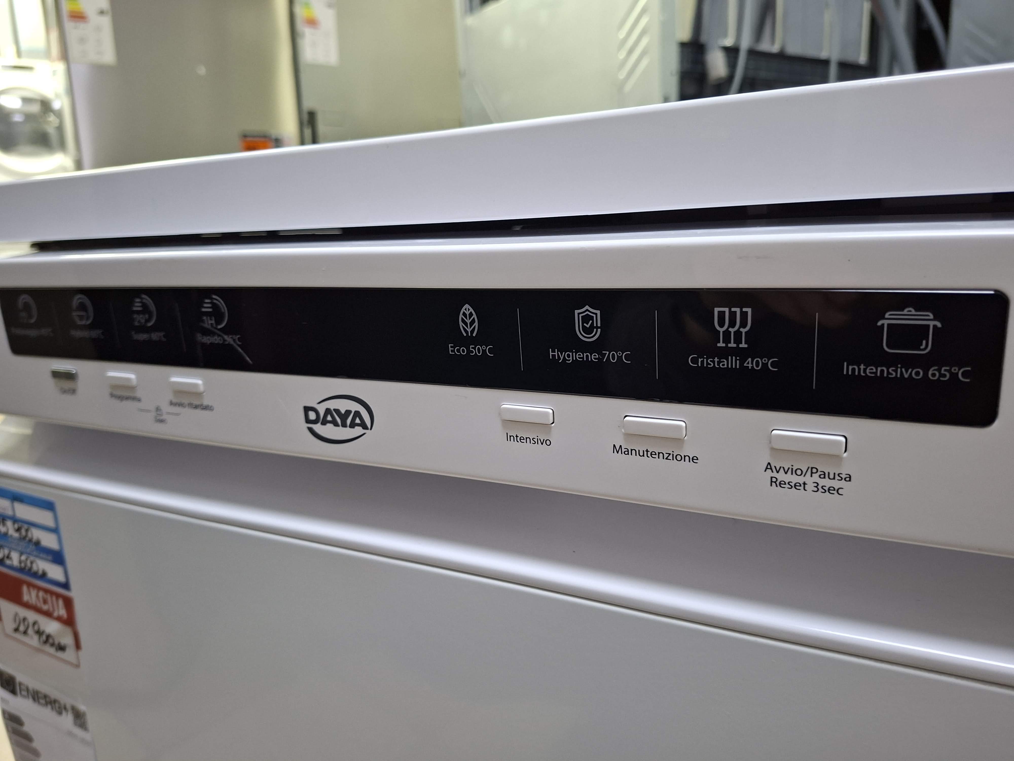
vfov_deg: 58.9
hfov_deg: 73.9
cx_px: 507
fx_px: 674
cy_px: 380
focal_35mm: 23
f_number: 1.8
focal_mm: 5.54
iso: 250
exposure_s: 1/33
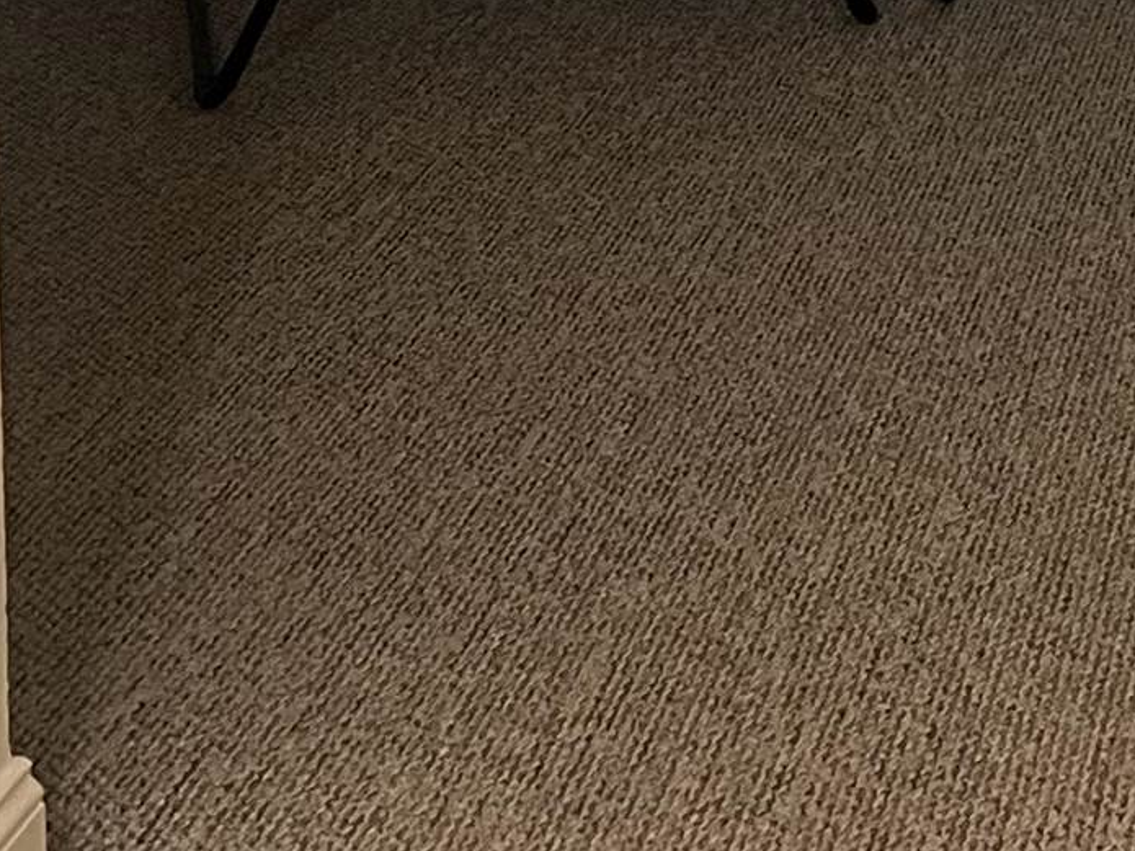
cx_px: 1612
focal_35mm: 115
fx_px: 3770
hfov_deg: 15.9
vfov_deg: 11.6
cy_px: -846
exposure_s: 1/60
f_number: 1.5
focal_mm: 5.7
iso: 250
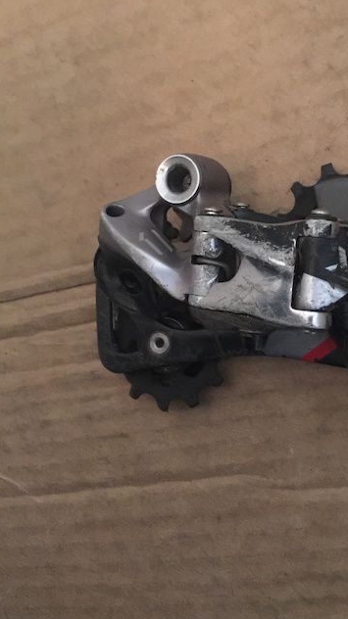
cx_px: 283
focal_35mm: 40
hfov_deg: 29.0
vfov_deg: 50.4
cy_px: 284
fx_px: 657
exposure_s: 1/4
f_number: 2.2
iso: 200
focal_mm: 4.15
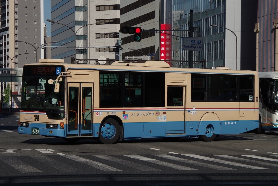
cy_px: 93
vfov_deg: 15.2
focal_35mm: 90
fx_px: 695
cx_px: 139
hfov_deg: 22.6
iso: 100
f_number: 10
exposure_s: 1/400
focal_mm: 60
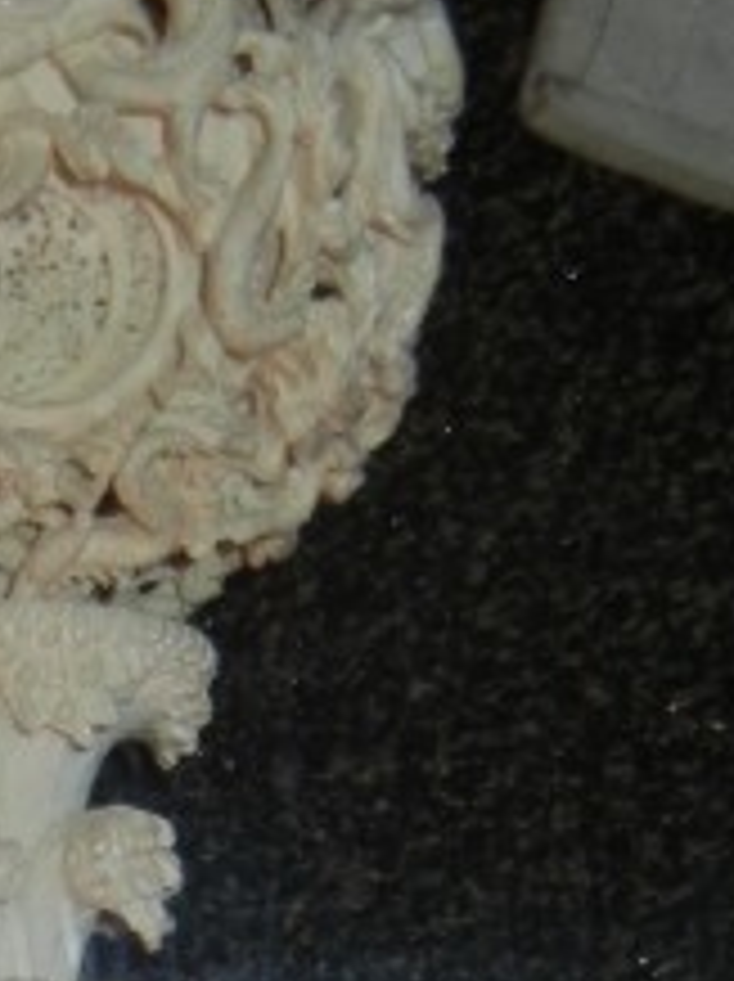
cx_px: -171
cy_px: 1584
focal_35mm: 141
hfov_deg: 10.3
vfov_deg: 13.1
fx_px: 3994
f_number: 3.5
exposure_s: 1/30
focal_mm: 5.4
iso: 200
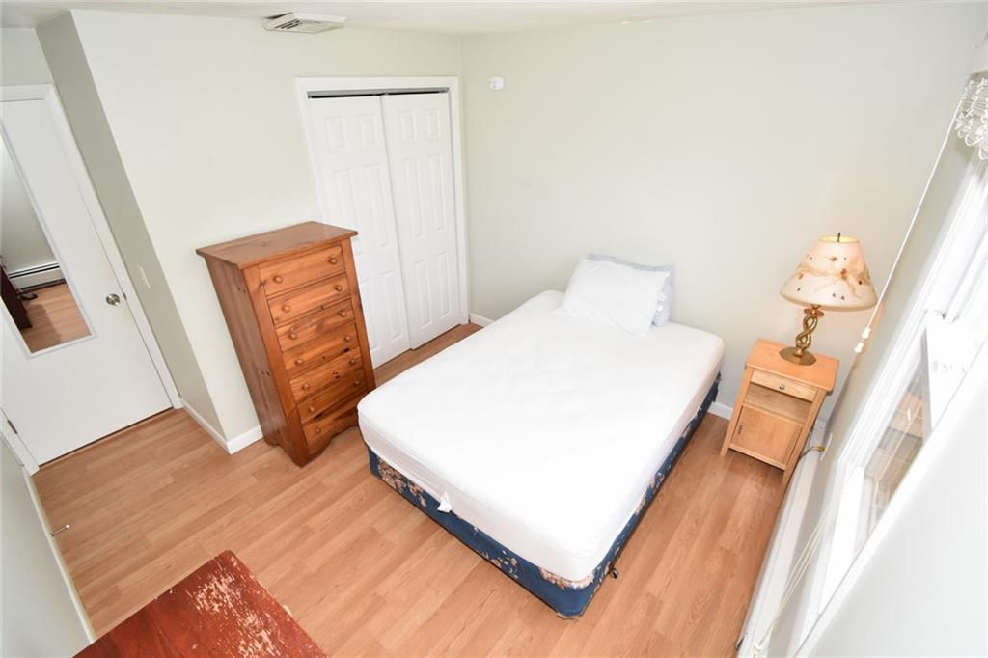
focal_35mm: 15
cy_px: 329
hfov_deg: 100.4
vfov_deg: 77.3
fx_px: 412
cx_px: 494
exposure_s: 1/100
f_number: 5
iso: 400
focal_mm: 10
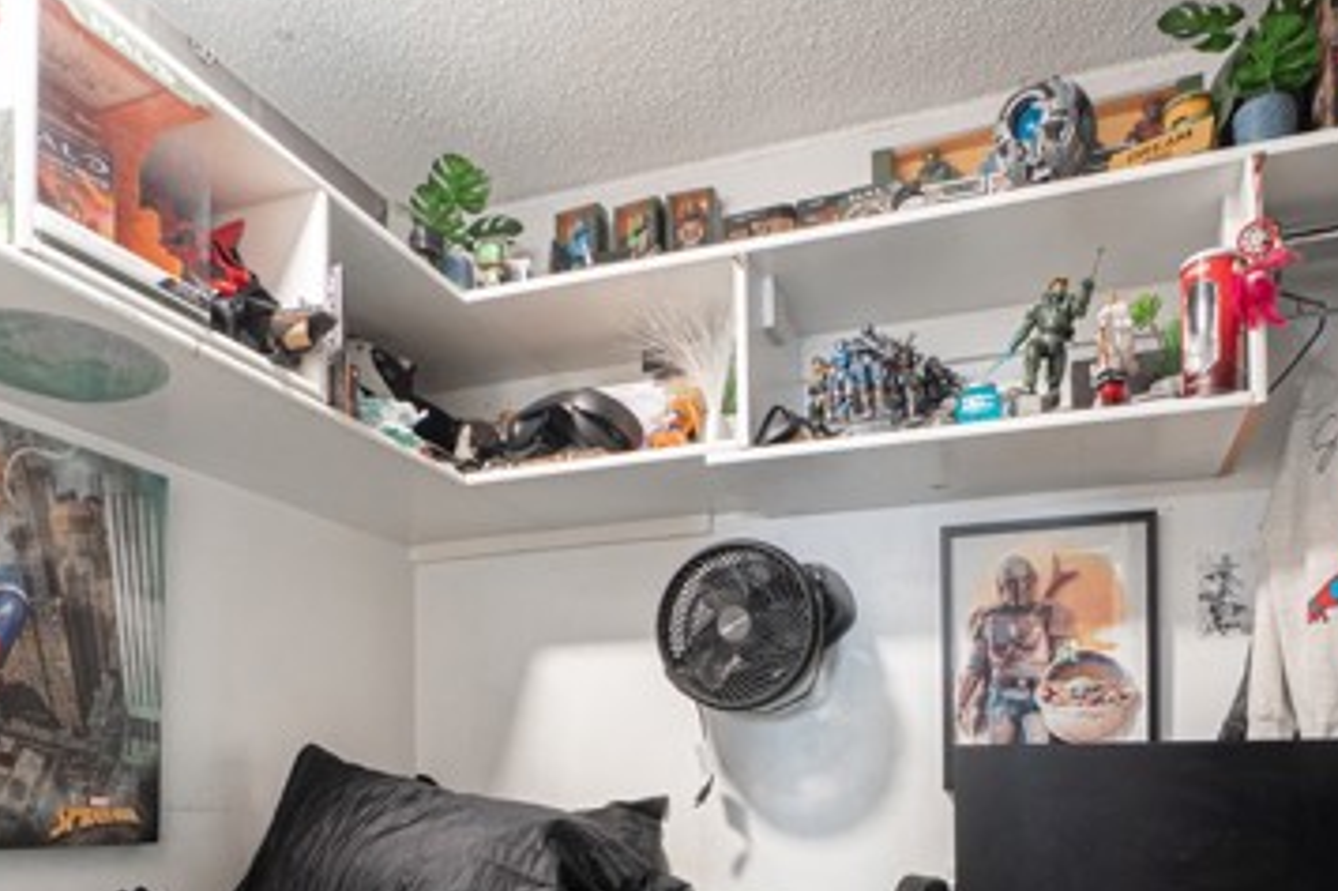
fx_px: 1003
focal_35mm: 27
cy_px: 744
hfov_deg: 67.3
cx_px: 729
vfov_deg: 44.9
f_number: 7.1
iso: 320
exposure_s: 1/2.5
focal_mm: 10
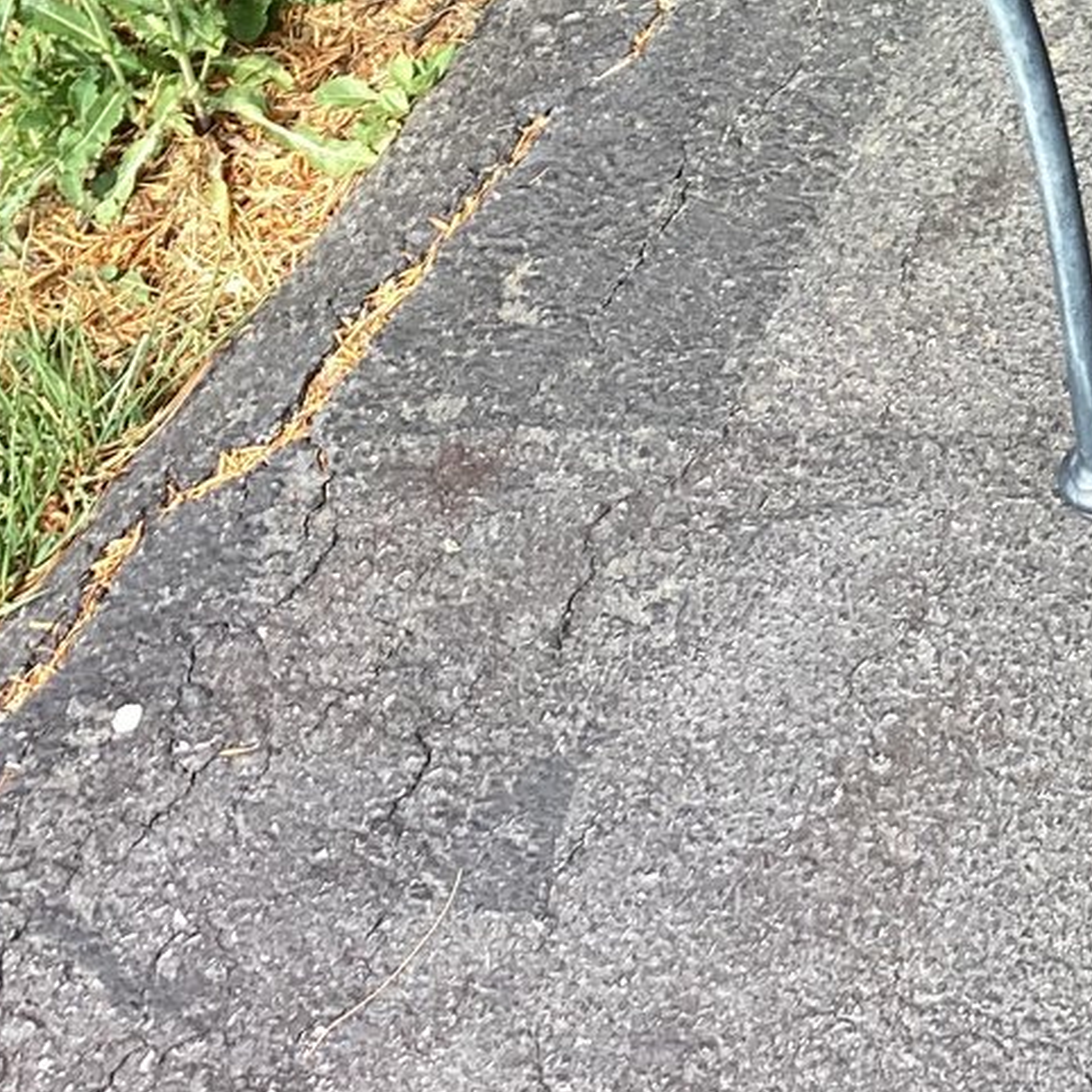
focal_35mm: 86
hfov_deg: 18.6
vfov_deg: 19.7
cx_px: 1462
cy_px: 85
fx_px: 3069
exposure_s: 1/120
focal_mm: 3.3
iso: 25
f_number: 2.4
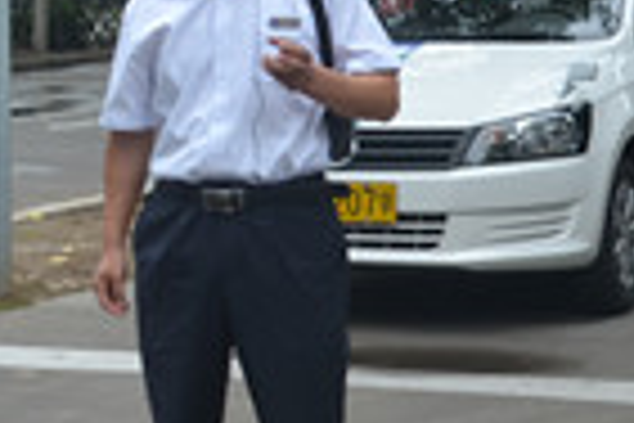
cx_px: -351
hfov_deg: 12.2
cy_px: 74
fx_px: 2802
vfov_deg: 8.6
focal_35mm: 159
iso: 200
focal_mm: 25
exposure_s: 1/160
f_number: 6.3
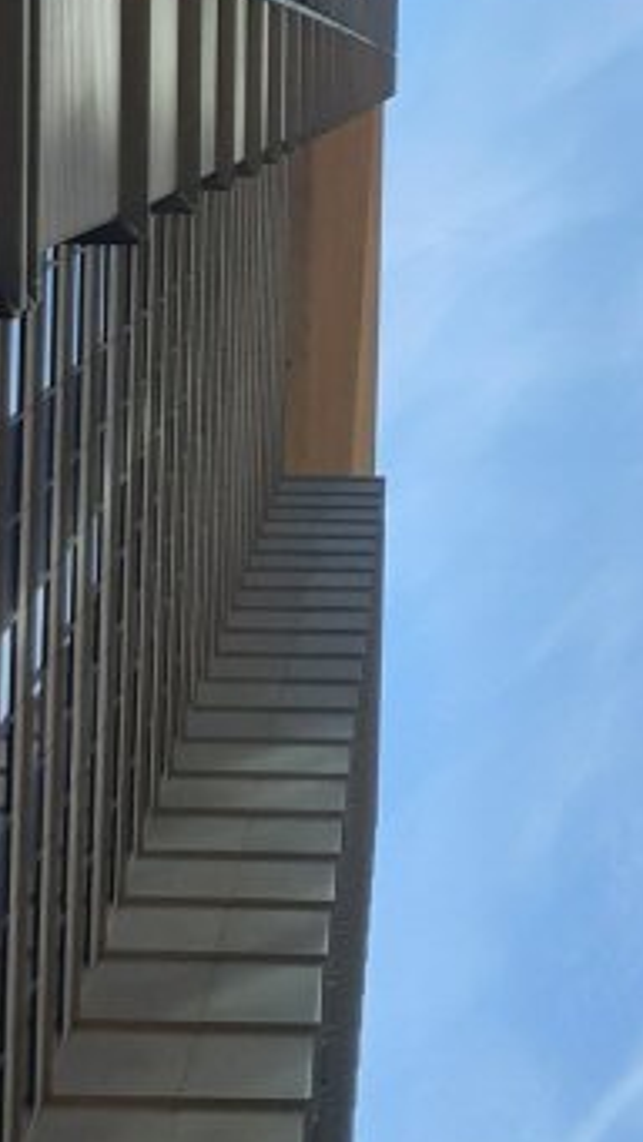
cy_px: 134
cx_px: 898
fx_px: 2514
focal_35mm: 83
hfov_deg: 13.9
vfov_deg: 24.9
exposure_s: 1/1984
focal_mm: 3.92
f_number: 1.7
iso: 40
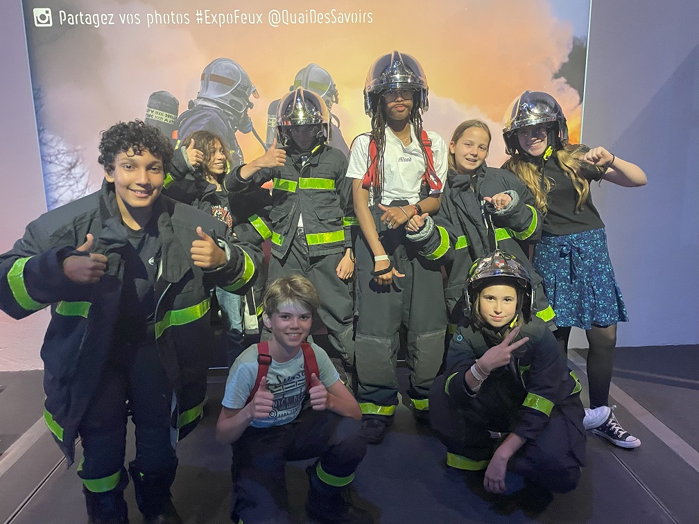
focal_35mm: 26
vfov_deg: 53.1
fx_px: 525
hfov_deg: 67.3
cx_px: 350
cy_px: 262
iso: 640
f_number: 1.6
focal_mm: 4.2
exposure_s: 1/32
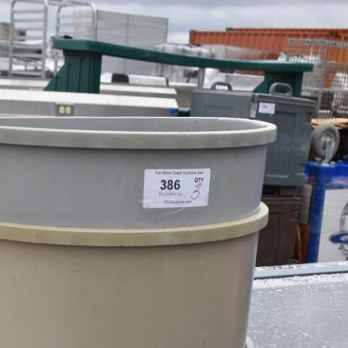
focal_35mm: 70
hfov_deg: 24.6
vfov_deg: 22.6
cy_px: 425
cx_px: 133
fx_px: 796
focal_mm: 22
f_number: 8
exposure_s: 1/400
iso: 200
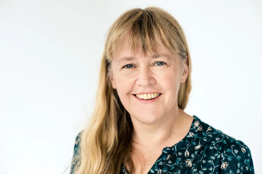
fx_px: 619
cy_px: 87
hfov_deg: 23.9
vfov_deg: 16.1
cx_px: 131
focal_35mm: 85
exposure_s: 1/400
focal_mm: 85
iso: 400
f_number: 3.5
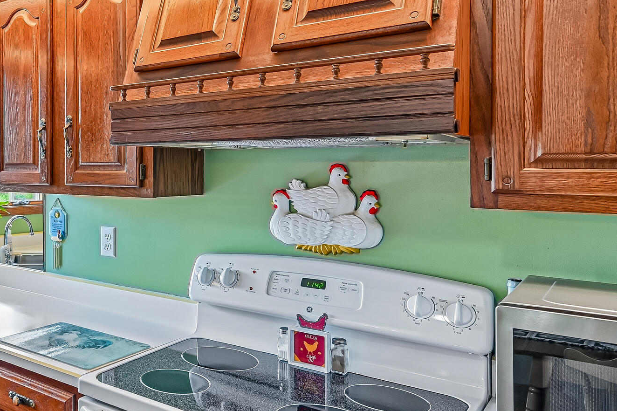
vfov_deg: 38.7
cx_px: 29
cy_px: 171
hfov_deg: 48.1
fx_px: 583
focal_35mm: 34
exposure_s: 1/30
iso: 400
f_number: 4.8
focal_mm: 15
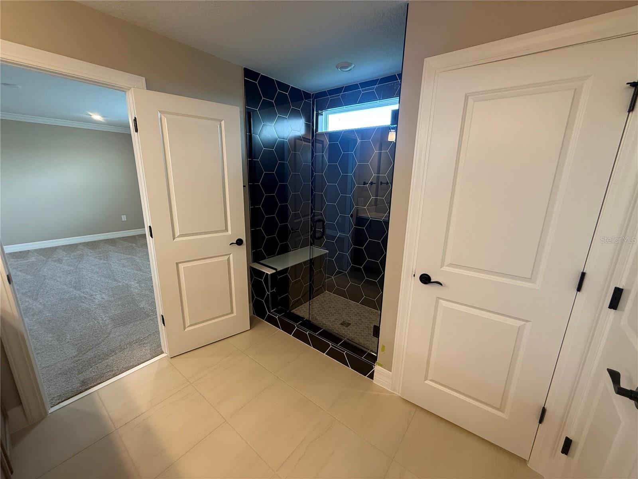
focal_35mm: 14
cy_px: 240
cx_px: 319
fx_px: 258
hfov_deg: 102.1
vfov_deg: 85.7
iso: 200
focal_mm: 2.22
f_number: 2.2
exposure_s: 1/60
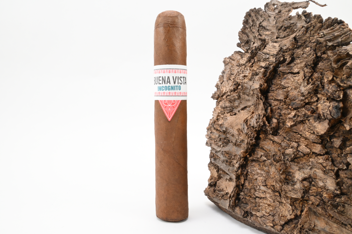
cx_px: 176
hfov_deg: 61.9
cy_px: 117
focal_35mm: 30
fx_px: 293
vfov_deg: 43.6
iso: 640
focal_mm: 20
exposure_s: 1/15
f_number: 22
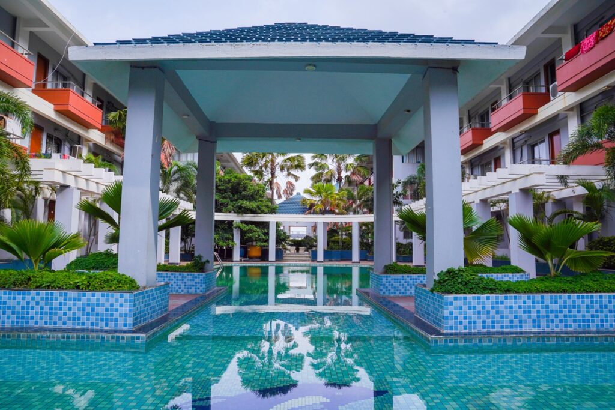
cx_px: 308
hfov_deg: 73.7
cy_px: 205
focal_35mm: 24
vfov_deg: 53.1
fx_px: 410
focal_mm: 24
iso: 125
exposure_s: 1/160
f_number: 16
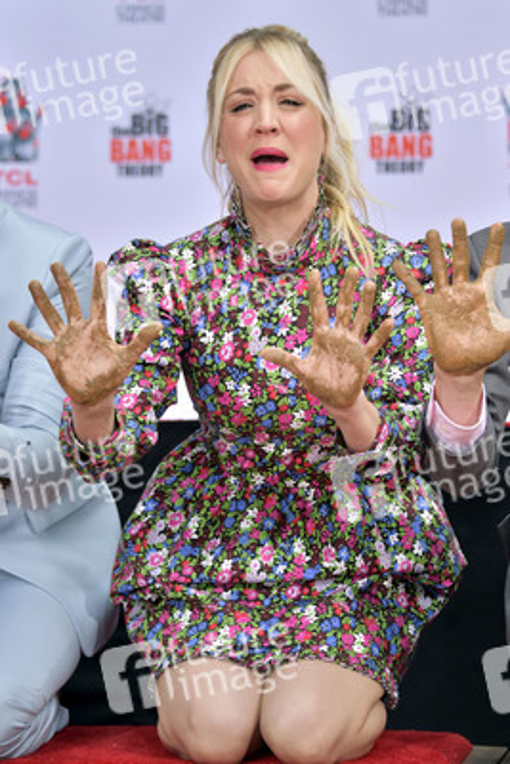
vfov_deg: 19.4
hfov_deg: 13.1
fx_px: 2229
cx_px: 255
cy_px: 382
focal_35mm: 105
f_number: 5.3
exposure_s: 1/250
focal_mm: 105
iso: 160
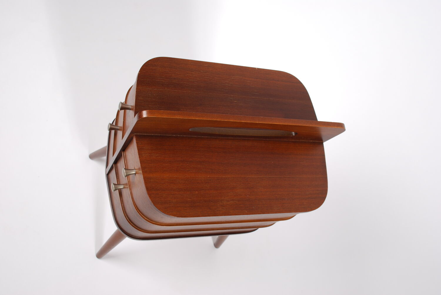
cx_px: 220
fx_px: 442
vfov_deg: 37.0
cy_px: 148
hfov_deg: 53.1
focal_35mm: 36
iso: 100
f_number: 9
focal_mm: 24
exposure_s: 1/100
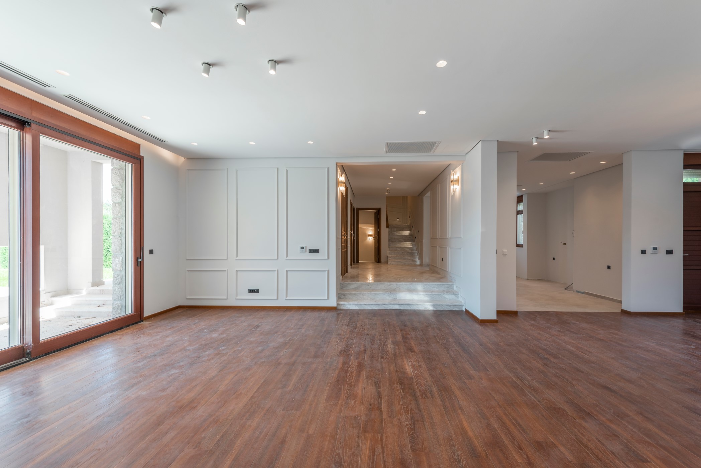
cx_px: 350
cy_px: 234
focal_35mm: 14
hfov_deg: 104.2
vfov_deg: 81.3
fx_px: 273
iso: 64
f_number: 5.6
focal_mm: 14
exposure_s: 1/13
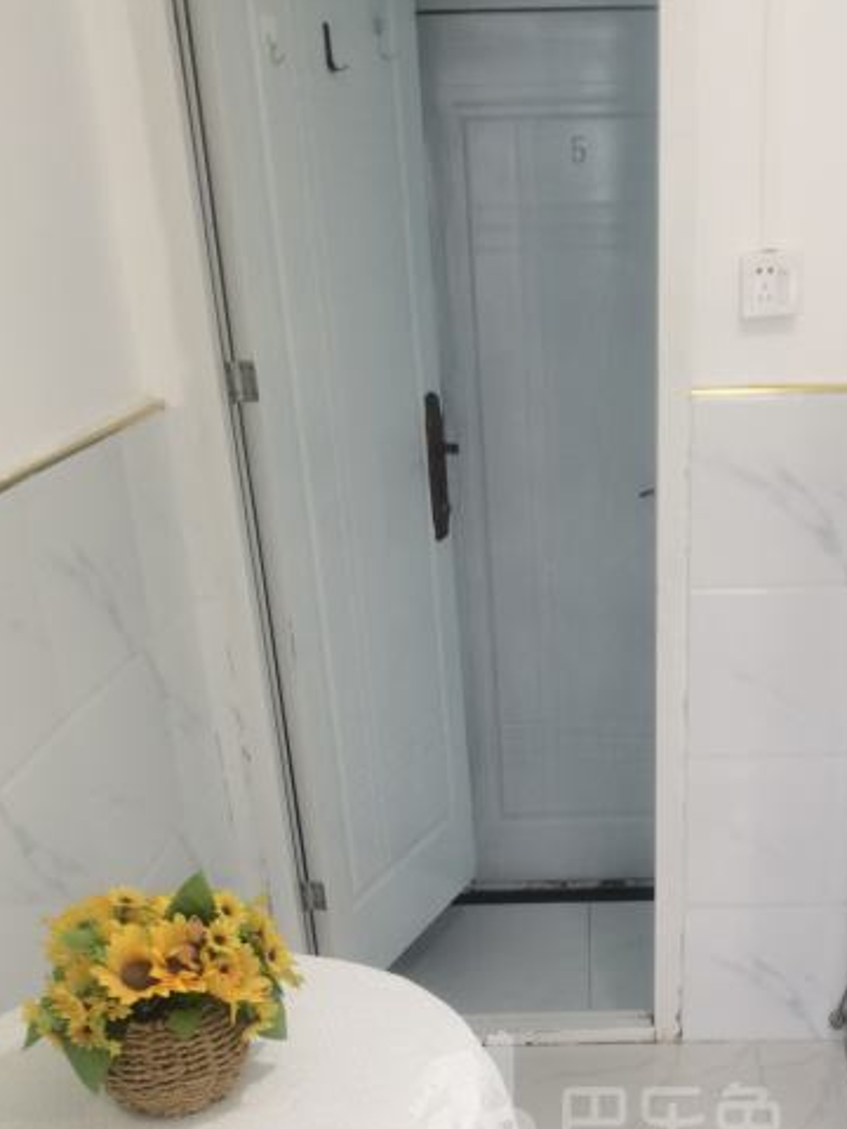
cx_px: 598
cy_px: 1097
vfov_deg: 41.5
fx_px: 1305
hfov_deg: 35.4
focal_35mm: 40
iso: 400
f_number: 1.8
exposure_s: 1/50
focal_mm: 4.4
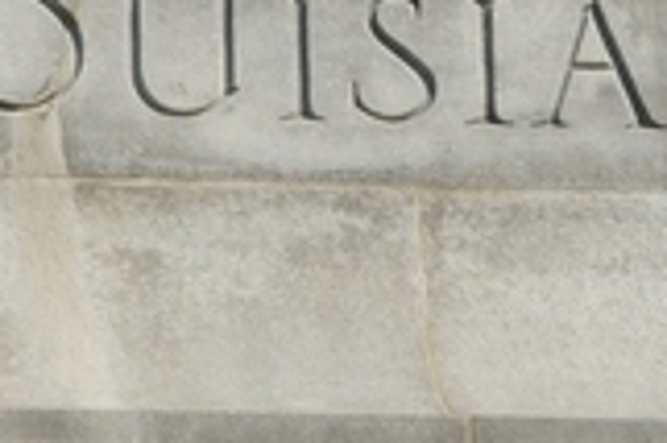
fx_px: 11013
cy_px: 12
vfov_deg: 2.3
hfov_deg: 3.5
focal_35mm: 595
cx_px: 389
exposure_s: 1/400
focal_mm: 100
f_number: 13
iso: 200
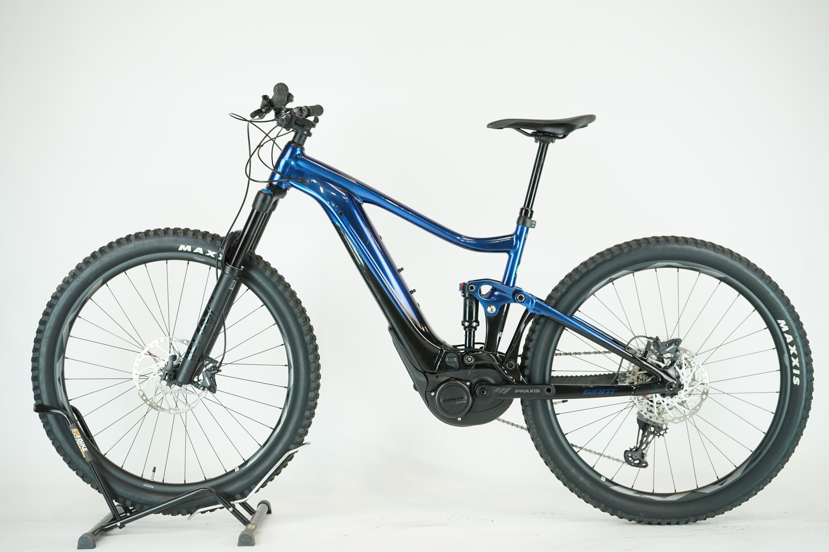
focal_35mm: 54
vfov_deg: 25.1
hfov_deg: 36.9
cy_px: 276
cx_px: 414
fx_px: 1243
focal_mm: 54
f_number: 6.3
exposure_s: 1/200
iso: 2000
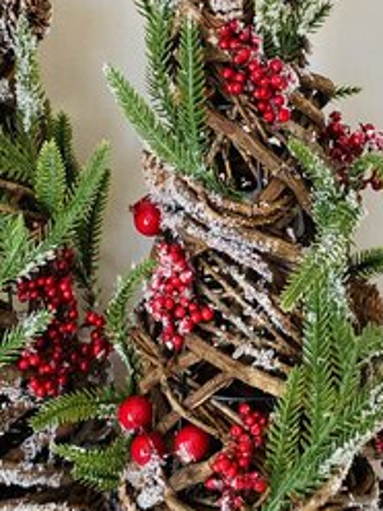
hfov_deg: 17.5
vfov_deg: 23.1
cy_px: 146
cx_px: 288
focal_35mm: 84
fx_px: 1239
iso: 64
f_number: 1.8
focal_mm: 4.25
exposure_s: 1/100
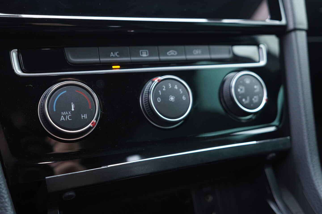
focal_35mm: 36
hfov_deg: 53.1
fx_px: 322
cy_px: 107
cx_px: 161
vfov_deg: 36.9
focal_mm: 24
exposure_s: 1/40
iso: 500
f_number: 2.8
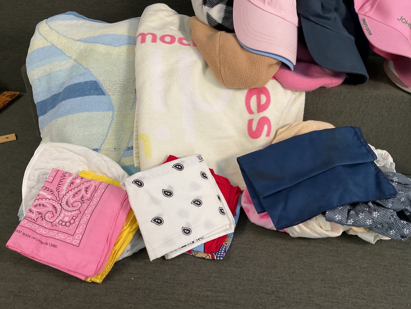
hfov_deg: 61.7
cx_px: 206
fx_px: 344
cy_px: 154
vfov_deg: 48.2
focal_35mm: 29
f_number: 1.8
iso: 80
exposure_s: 1/60
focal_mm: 3
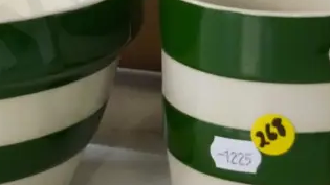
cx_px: 107
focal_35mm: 156
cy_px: -41
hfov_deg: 13.8
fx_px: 1365
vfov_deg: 7.7
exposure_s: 1/200
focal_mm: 22
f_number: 4.6
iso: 3200
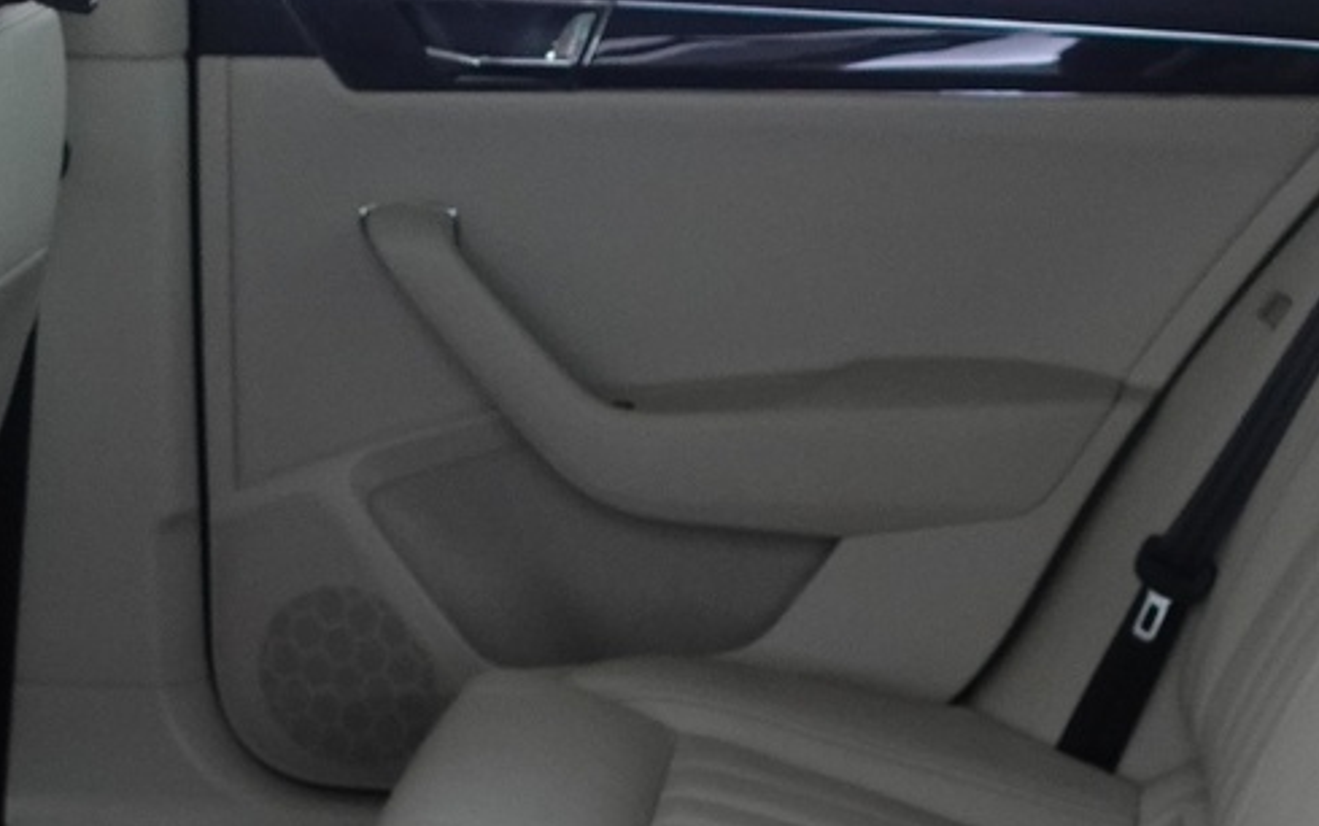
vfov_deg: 15.0
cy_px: 1231
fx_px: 2913
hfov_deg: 25.5
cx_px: 788
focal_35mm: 81
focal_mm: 9.4
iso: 800
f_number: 1.8
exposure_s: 1/30
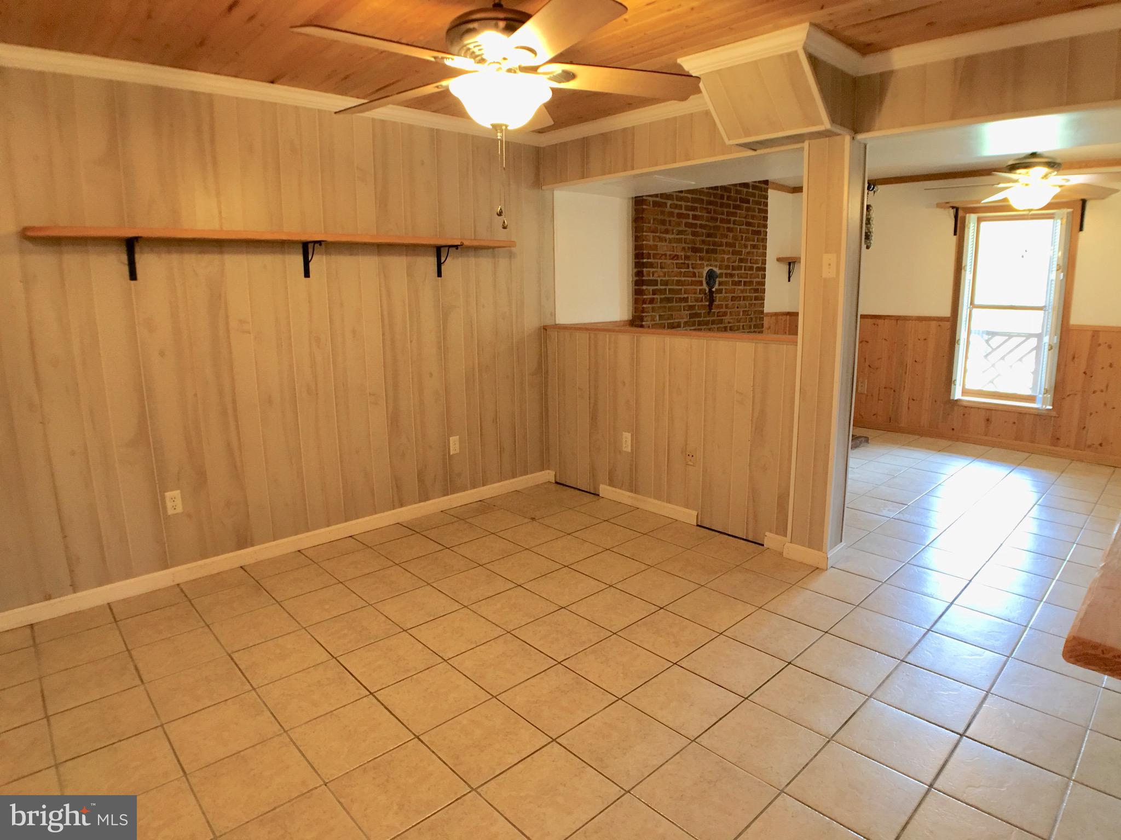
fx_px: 939
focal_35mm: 29
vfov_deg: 48.2
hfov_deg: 61.7
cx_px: 560
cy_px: 420
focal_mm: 4.15
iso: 50
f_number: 2.2
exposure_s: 1/15
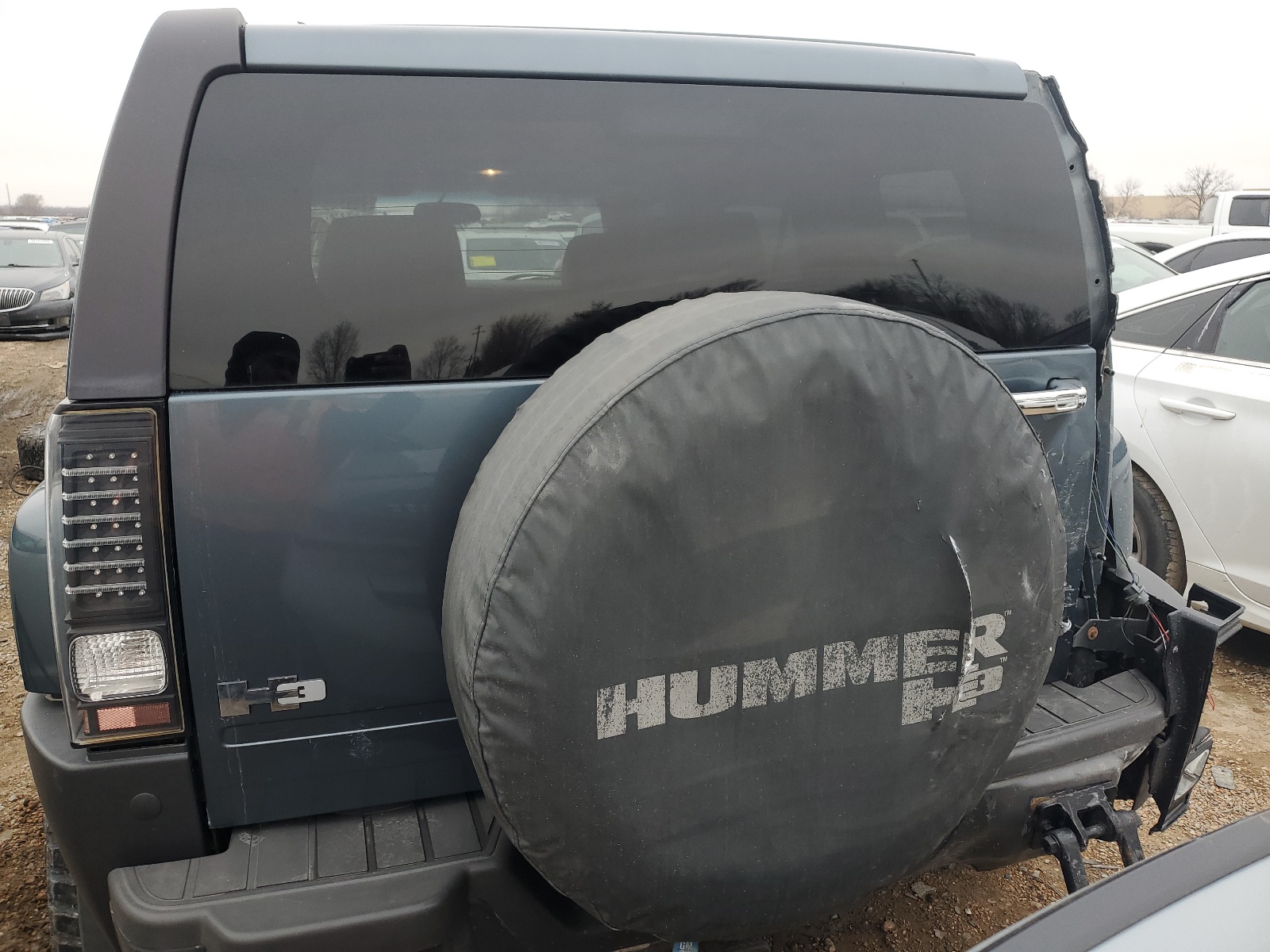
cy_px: 476
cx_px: 635
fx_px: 954
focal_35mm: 26
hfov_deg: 67.3
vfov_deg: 53.1
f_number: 1.5
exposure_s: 1/149
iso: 50
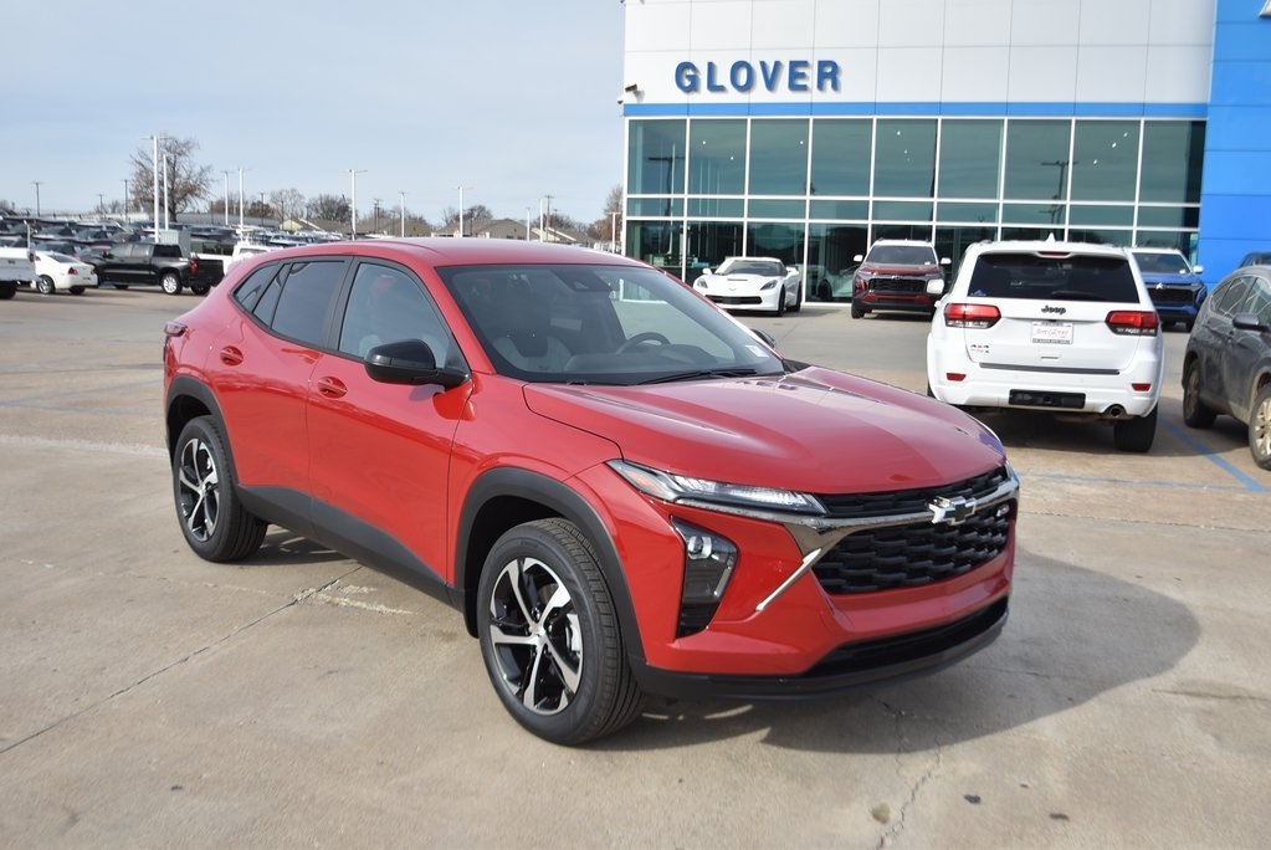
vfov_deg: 40.0
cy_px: 425
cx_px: 636
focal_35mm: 33
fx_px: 1166
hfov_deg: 57.2
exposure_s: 1/640
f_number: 4.5
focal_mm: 22
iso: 100
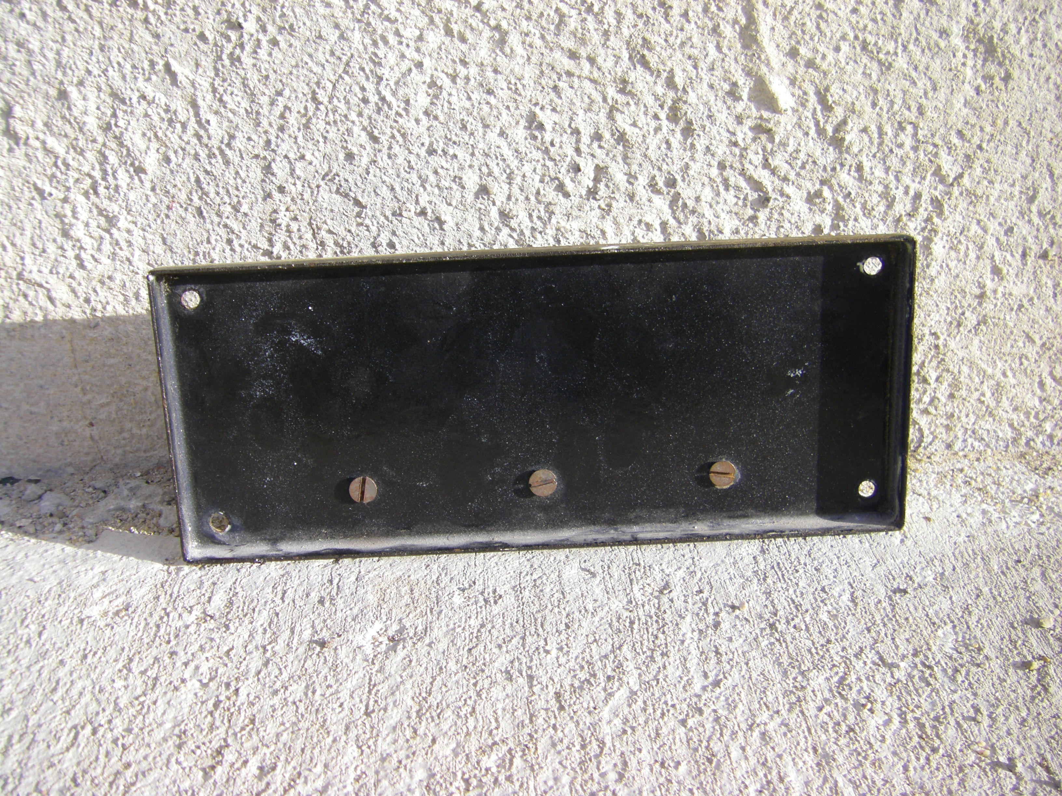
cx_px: 531
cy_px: 398
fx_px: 1166
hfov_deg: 49.0
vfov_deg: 37.7
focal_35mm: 38
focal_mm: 6.3
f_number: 3.5
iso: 64
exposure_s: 1/200
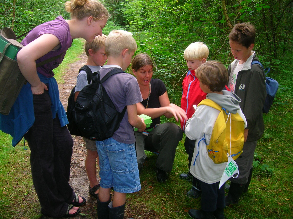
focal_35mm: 34
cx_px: 146
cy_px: 110
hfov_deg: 54.0
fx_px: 288
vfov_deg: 41.7
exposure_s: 1/30
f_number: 2.9
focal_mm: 5.7
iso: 50
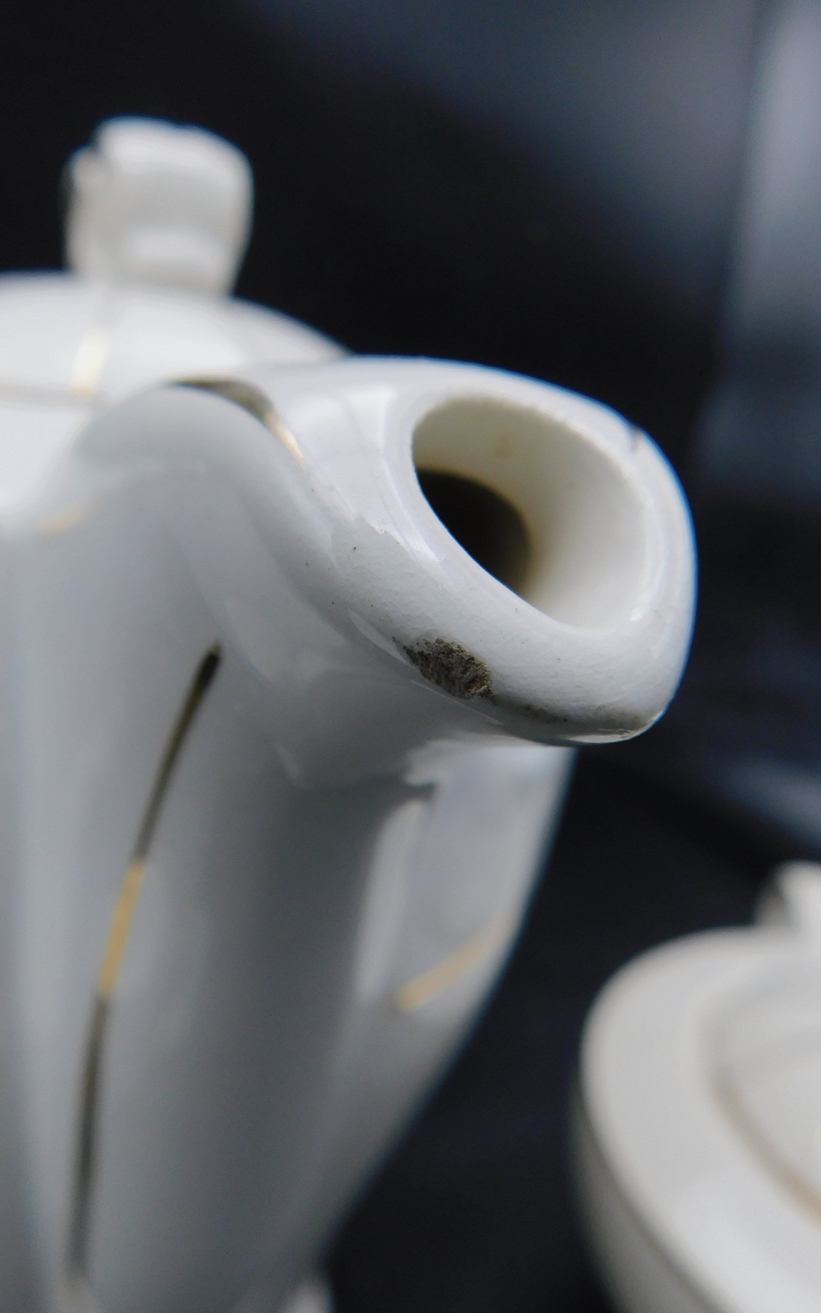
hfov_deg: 49.2
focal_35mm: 25
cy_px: 654
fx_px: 895
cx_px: 380
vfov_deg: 72.5
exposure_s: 1/80
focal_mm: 4
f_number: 3
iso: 125
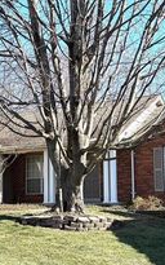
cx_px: 67
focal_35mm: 62
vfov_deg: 32.9
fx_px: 446
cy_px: 158
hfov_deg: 20.9
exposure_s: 1/2169
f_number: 1.78
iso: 80
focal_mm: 6.76
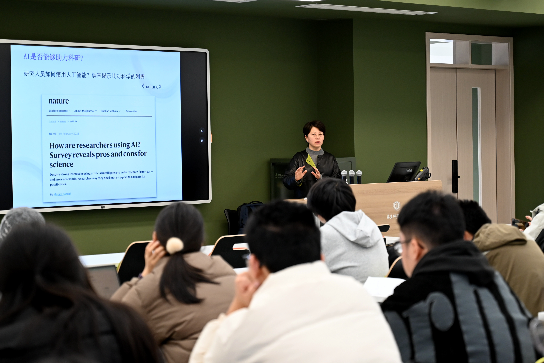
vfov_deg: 19.5
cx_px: 272
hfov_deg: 28.8
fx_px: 1058
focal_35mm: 70
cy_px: 182
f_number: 4
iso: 900
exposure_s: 1/125
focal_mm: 70
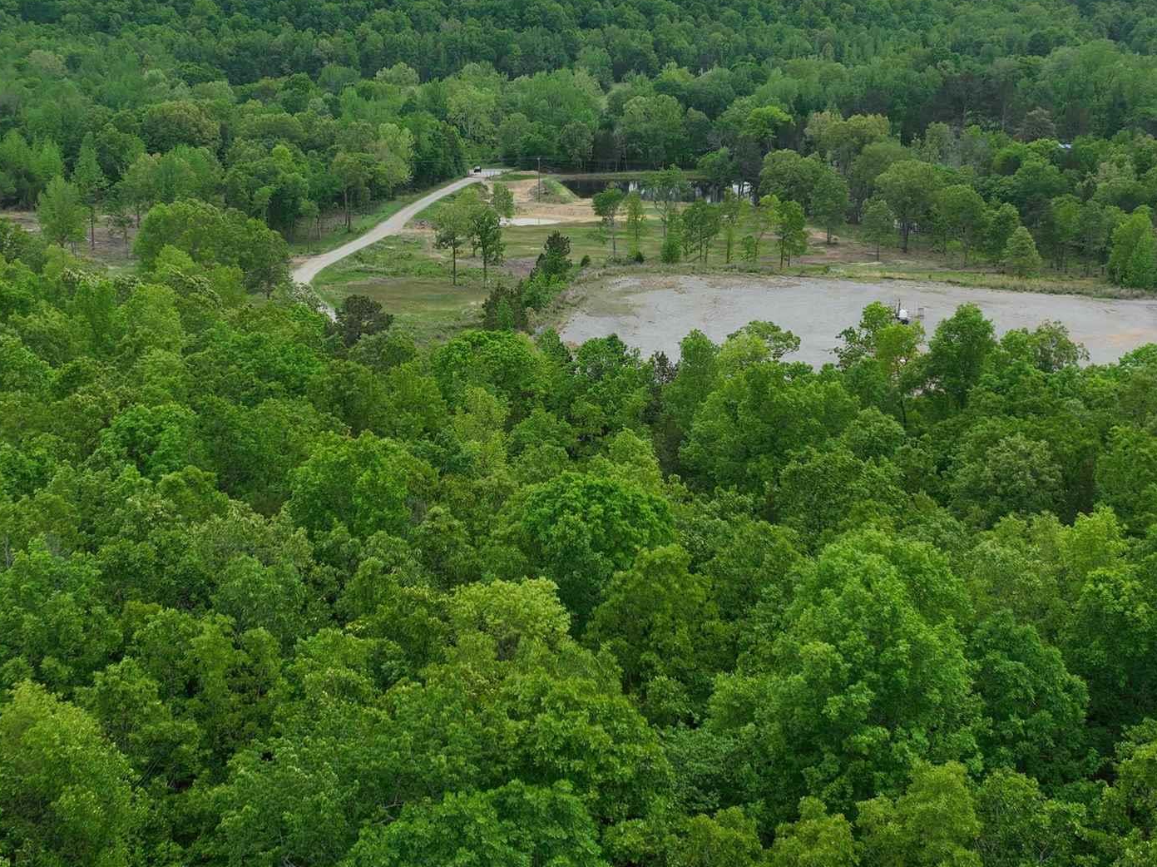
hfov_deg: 36.2
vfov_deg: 27.4
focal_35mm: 53
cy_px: 347
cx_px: 561
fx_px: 1771
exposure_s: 1/2000
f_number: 2.8
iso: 130
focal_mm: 12.29
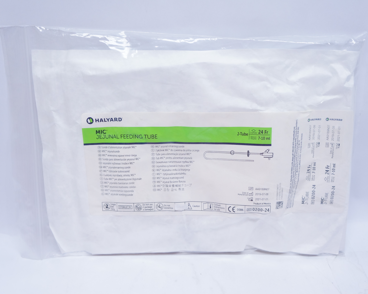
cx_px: 191
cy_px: 148
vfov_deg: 36.5
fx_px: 447
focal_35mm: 41
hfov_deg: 44.8
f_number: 4
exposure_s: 1/160
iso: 800
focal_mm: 24
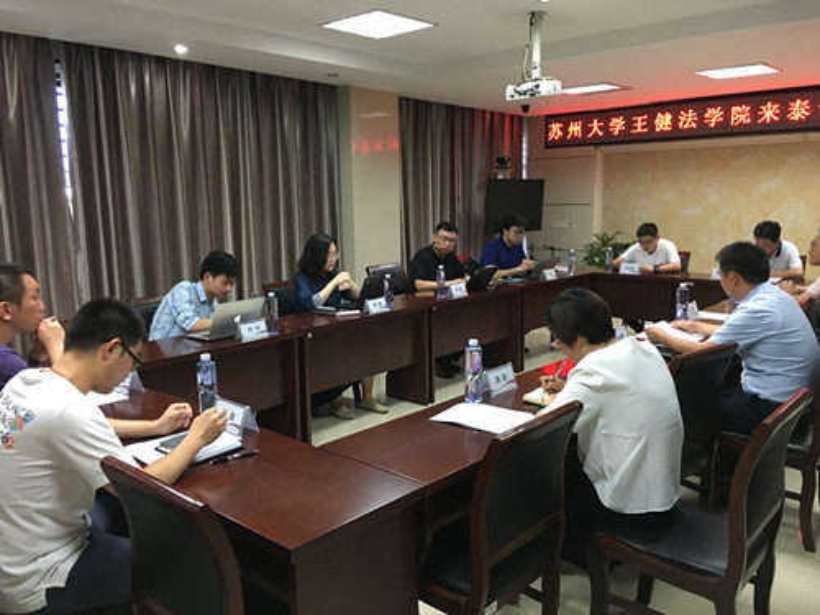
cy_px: 308
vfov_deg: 48.2
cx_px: 410
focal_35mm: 29
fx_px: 687
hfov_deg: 61.7
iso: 160
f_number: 2.2
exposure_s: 1/33
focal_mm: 4.15
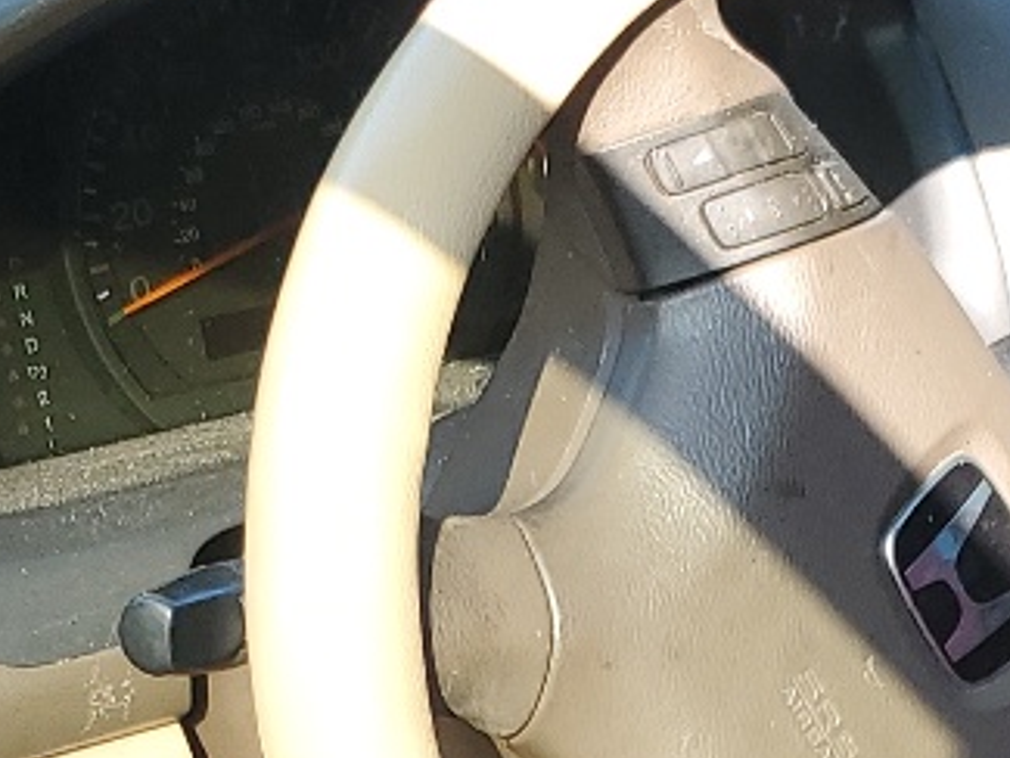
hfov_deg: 15.4
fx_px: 3736
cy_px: 1323
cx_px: 547
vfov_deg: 10.9
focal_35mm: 128
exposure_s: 1/270
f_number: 1.5
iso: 50
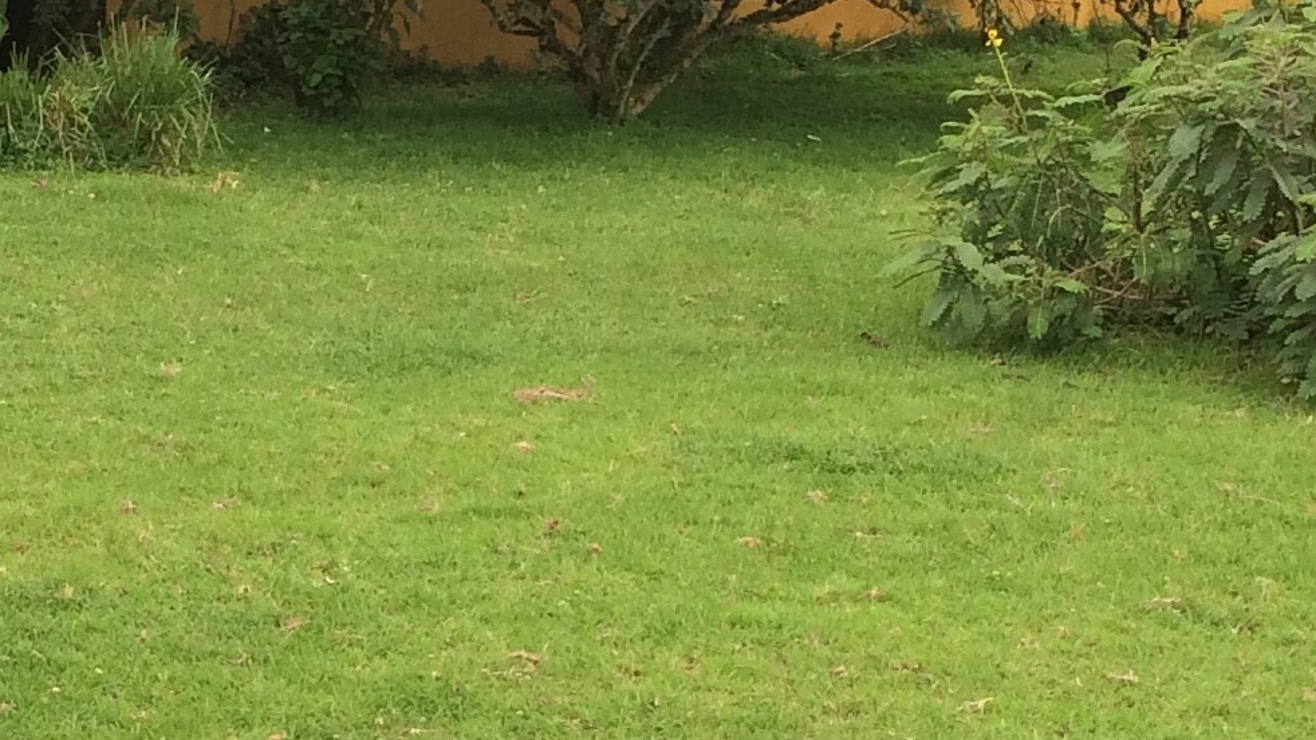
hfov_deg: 20.1
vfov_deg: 11.4
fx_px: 3663
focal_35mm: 105
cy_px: 685
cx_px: 265
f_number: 2.2
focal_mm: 4.15
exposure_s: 1/261
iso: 32
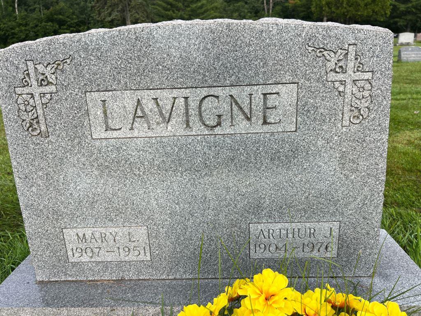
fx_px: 316
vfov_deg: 53.1
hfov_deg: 67.3
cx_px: 210
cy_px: 158
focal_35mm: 26
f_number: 1.5
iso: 50
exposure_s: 1/1597
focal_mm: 5.7
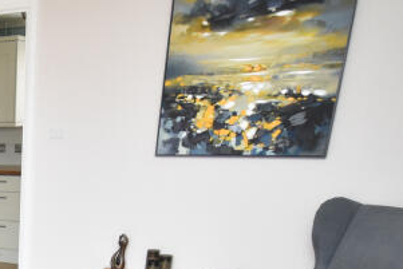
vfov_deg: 23.4
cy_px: 350
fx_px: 571
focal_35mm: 51
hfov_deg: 32.2
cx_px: -82
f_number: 4.5
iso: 800
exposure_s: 1/125
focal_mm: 10
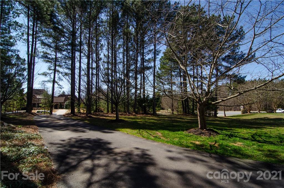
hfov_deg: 95.1
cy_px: 94
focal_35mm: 16
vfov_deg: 71.7
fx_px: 130
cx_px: 142
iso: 1250
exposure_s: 1/5000
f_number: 4.5
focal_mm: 11
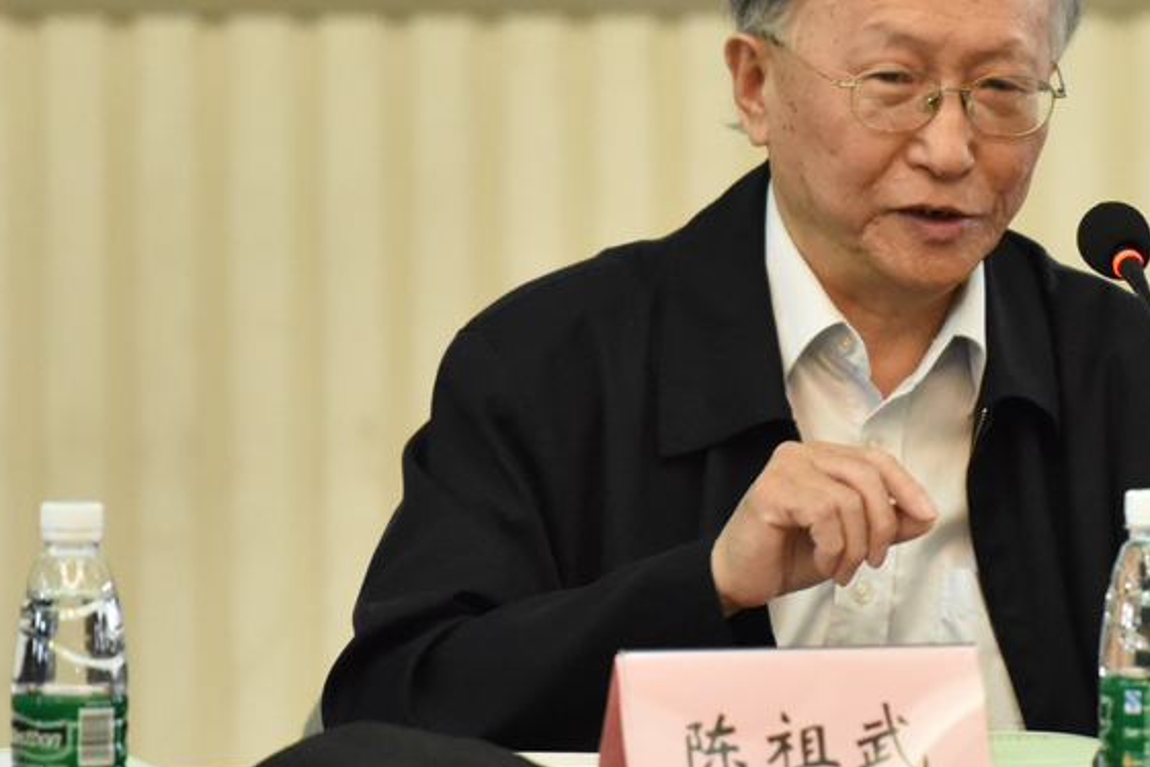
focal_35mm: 303
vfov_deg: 4.5
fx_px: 9678
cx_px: 849
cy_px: 317
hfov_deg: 6.8
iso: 4000
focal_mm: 200
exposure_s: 1/200
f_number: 2.8
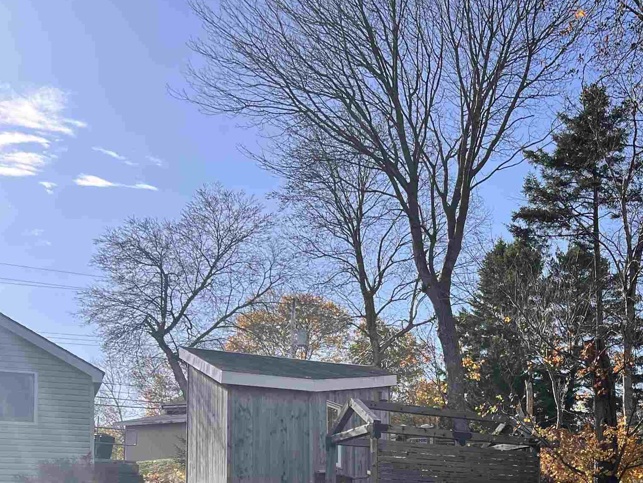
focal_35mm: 52
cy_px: 470
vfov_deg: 26.7
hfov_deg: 33.9
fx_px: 966
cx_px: 628
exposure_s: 1/2353
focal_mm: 5.7
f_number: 1.5
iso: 50
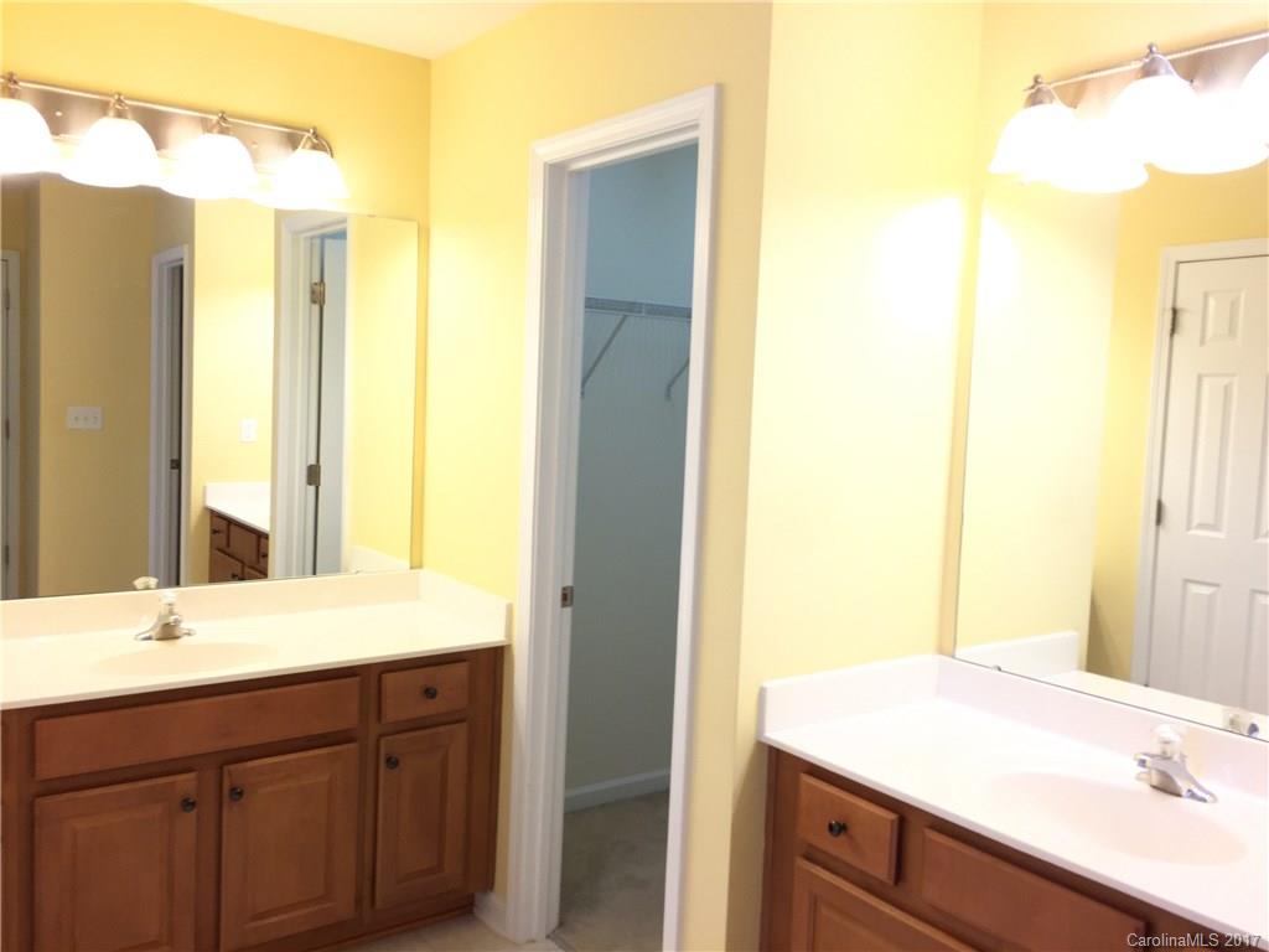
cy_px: 476
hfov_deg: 61.7
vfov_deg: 48.2
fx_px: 1063
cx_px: 634
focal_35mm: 29
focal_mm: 4.15
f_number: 2.2
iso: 40
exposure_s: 1/60
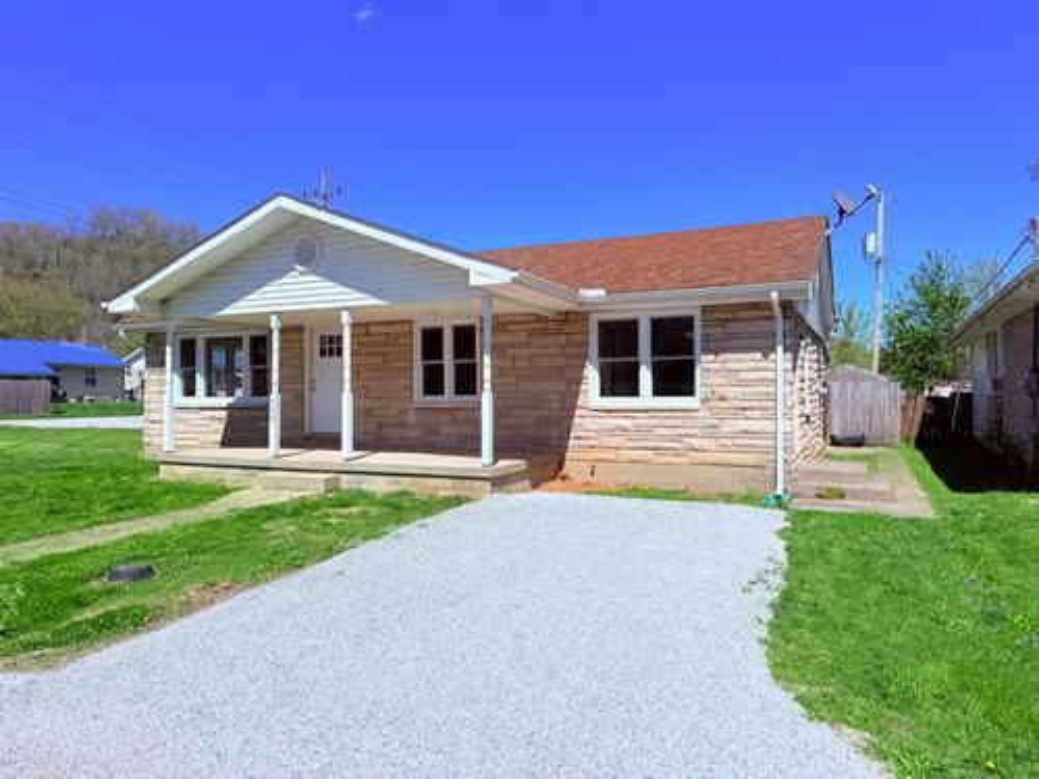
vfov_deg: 56.8
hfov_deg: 71.6
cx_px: 520
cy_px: 390
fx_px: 720
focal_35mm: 24
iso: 80
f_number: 1.78
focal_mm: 6.76
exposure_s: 1/8130
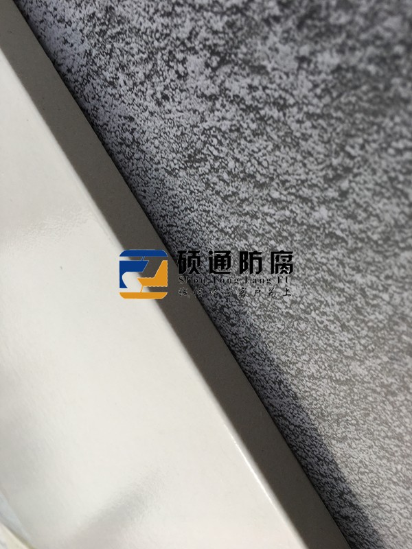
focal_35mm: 29
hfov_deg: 48.2
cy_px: 274
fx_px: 460
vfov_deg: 61.7
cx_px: 206
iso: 25
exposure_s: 1/3077
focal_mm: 4.15
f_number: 2.2
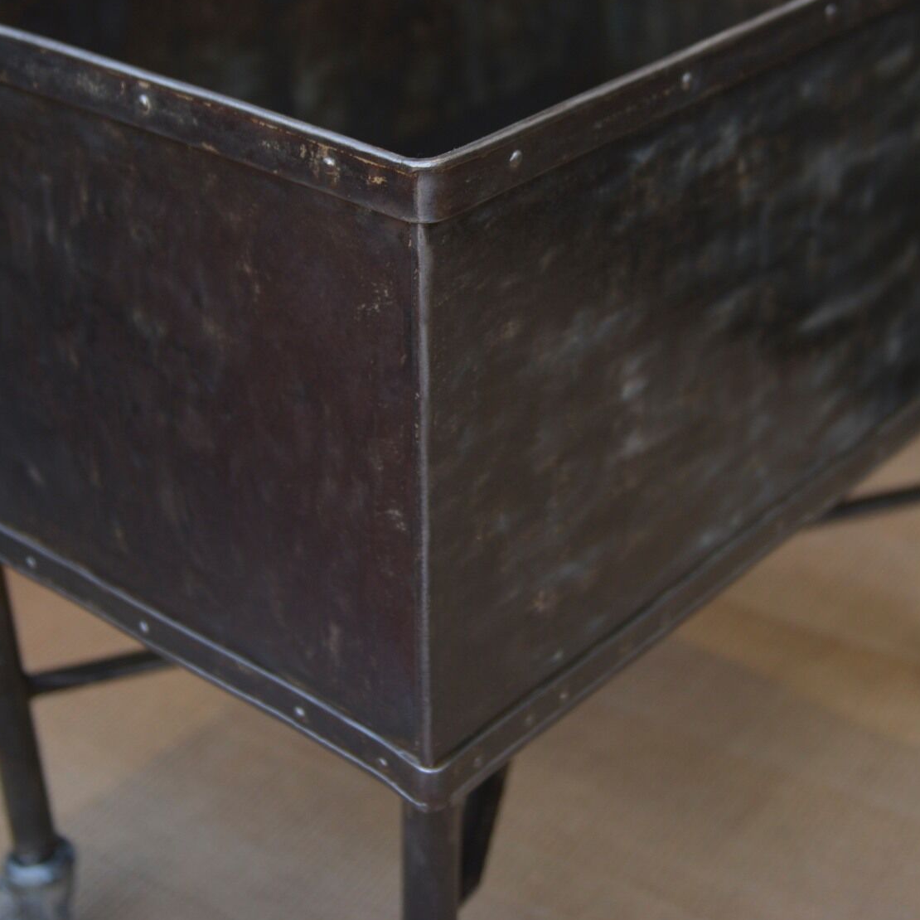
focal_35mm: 67
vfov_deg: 25.5
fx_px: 2015
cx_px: 489
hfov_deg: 25.7
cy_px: 251
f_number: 2.8
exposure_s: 1/50
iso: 320
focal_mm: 36
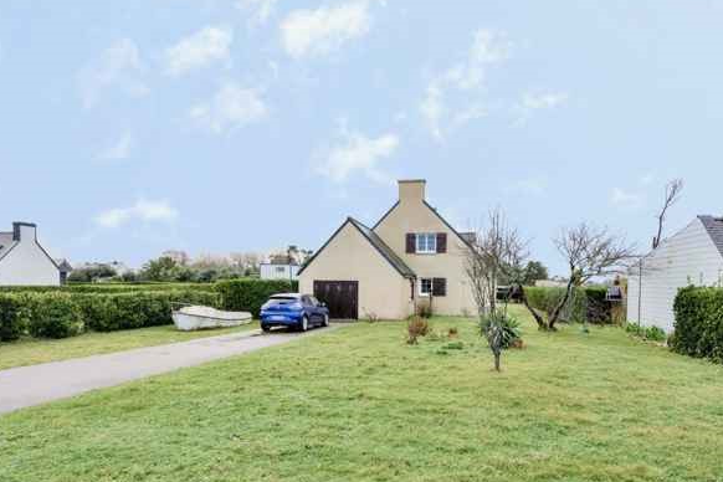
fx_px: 442
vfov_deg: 56.6
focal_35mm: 22
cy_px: 300
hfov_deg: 78.6
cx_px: 369
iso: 800
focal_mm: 16
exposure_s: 1/2000
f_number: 8
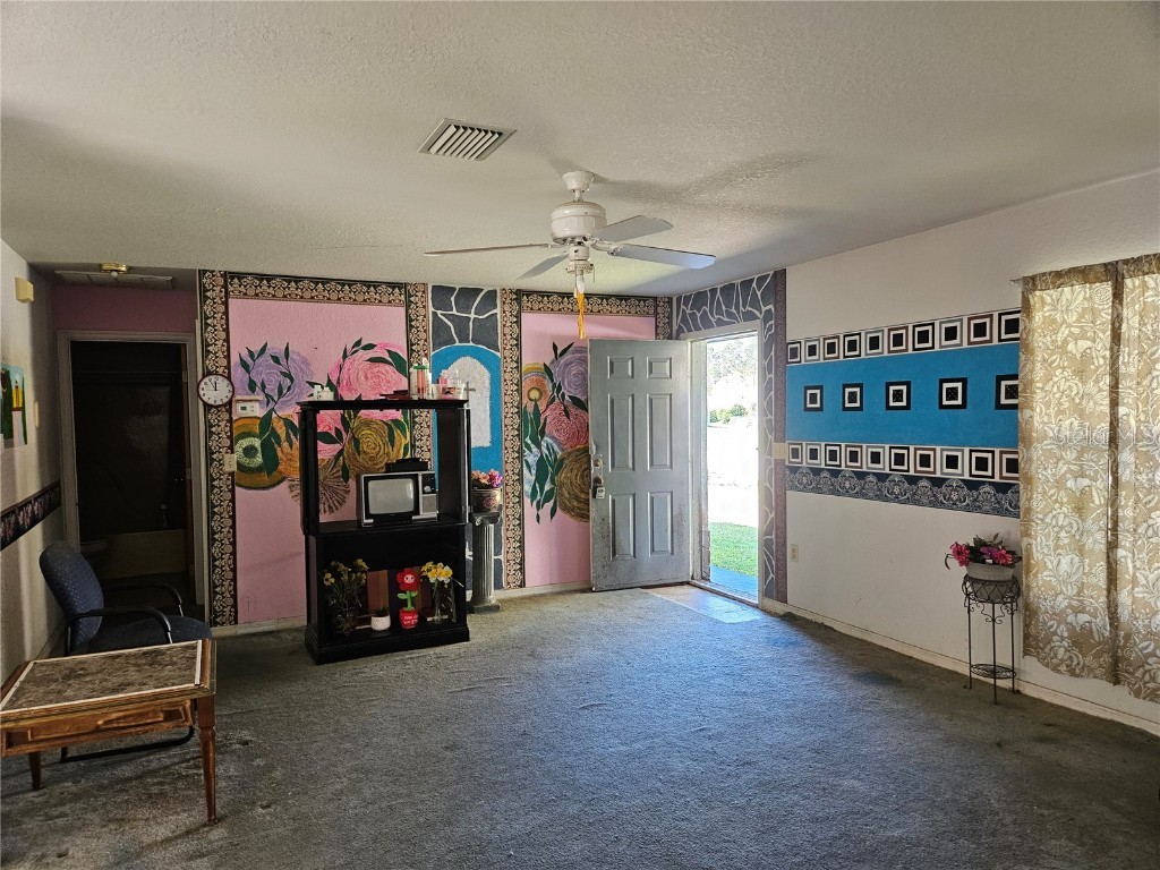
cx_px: 580
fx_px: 771
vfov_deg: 58.9
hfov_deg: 73.9
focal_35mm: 23
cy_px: 435
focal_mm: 5.4
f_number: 1.8
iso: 400
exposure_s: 1/120
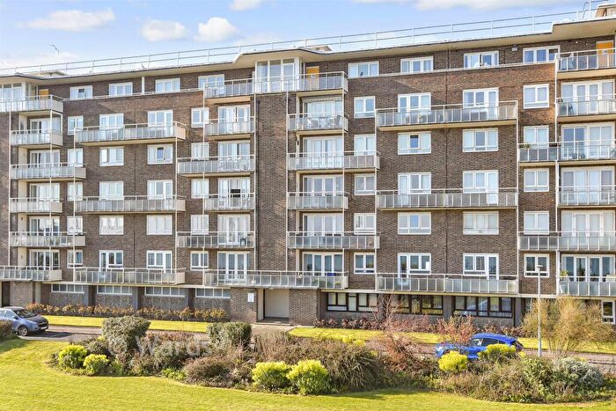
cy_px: 206
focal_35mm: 30
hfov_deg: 61.9
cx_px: 308
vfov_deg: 43.6
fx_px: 513
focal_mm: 20
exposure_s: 1/200
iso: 200
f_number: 8
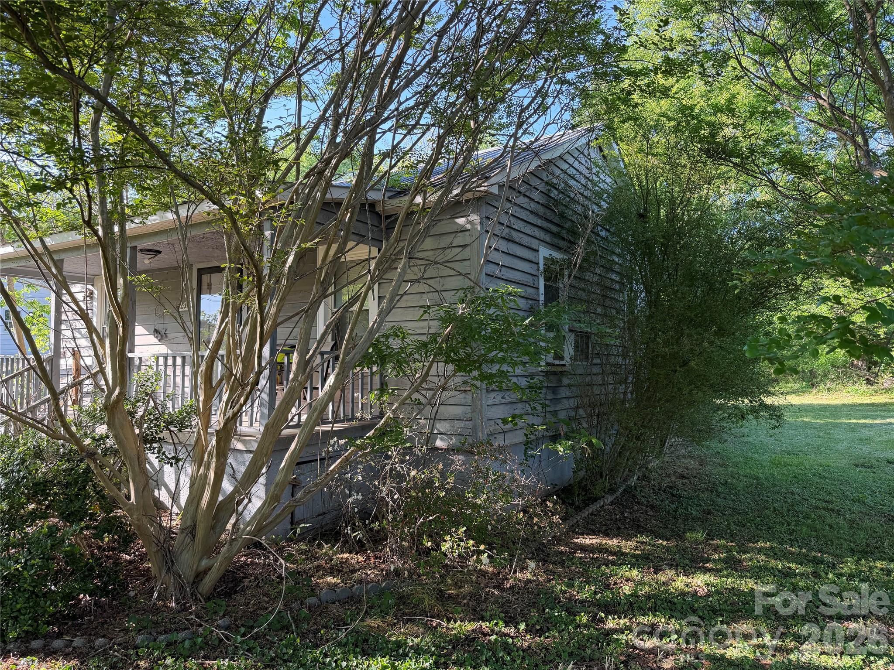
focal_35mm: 24
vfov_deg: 56.8
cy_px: 335
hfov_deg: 71.6
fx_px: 620
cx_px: 447
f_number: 1.78
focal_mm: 6.76
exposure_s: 1/245
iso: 80
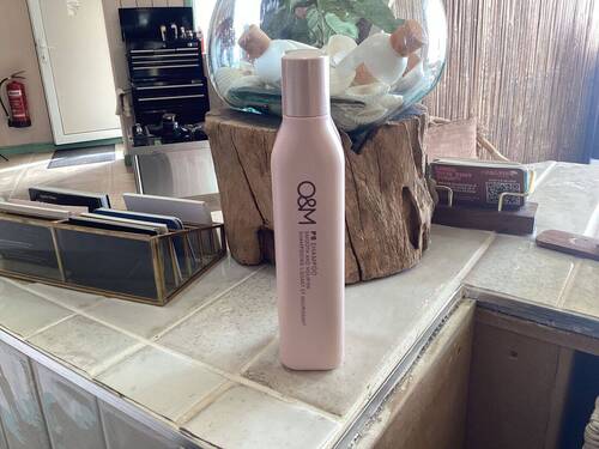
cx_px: 300
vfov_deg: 45.4
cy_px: 224
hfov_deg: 58.4
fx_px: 536
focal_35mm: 31
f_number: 2.4
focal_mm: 3.3
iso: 80
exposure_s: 1/100
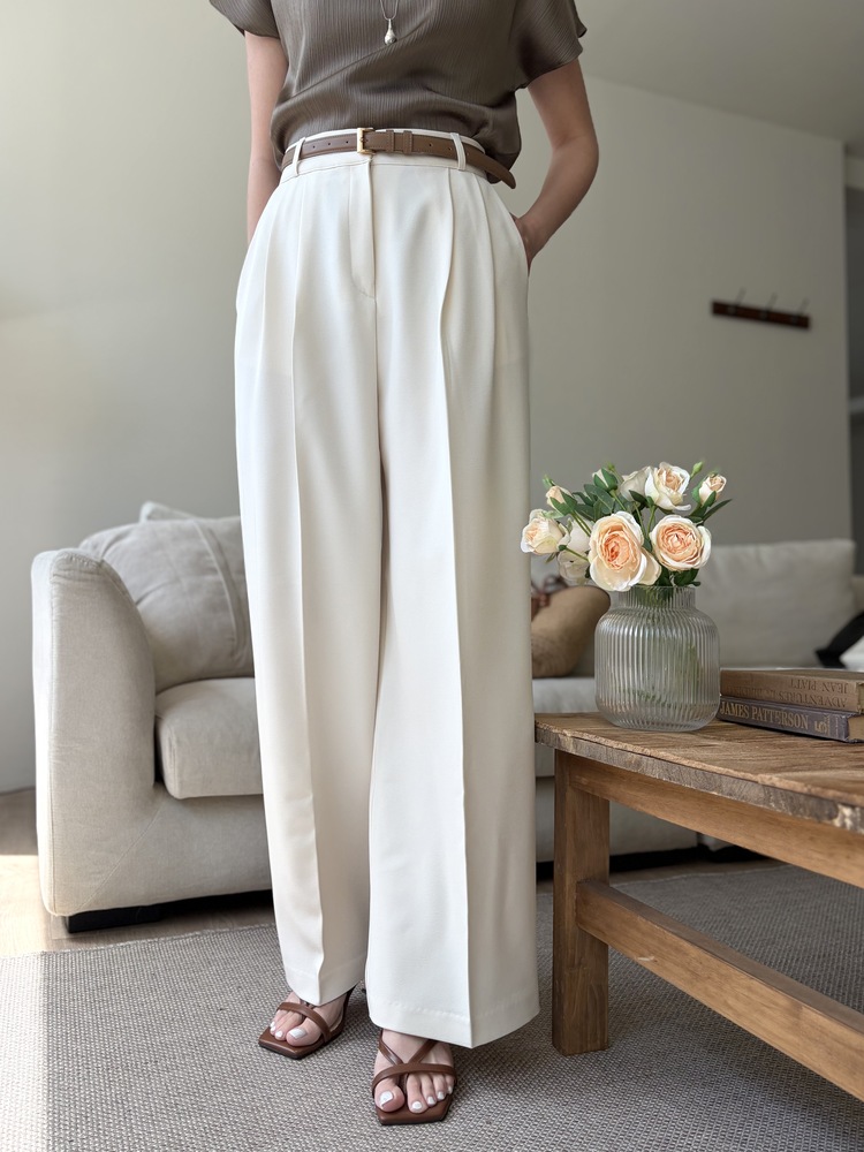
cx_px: 432
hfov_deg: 53.1
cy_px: 576
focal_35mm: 26
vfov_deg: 67.3
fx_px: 865
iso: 50
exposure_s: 1/409
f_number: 1.6
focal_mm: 5.96
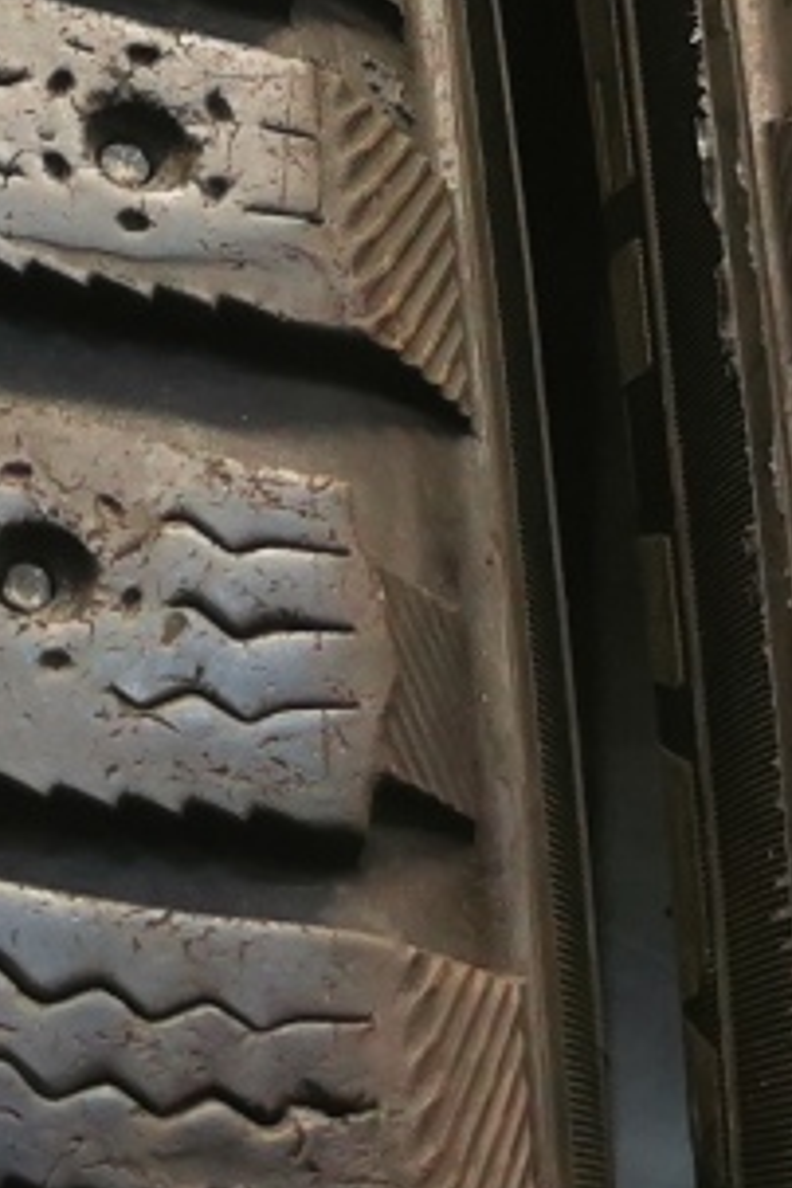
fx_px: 4455
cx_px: 374
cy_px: -137
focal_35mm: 135
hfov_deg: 10.2
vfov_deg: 14.8
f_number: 1.6
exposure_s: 1/50
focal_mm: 5.56
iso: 160
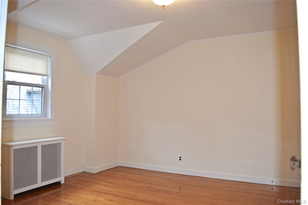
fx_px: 231
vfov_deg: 47.9
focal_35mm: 27
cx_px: 154
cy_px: 102
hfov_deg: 67.4
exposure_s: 1/100
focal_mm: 18
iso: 800
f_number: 5
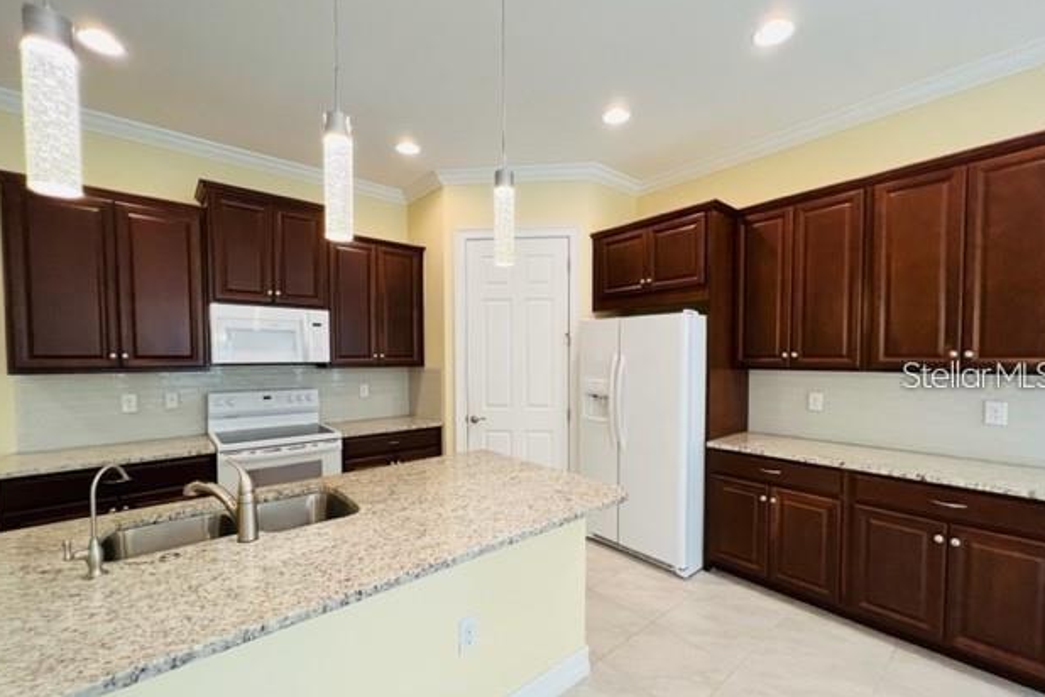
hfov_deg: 104.3
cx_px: 521
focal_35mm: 14
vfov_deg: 81.1
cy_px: 374
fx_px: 406
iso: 200
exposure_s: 1/120
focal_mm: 1.57
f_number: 1.8
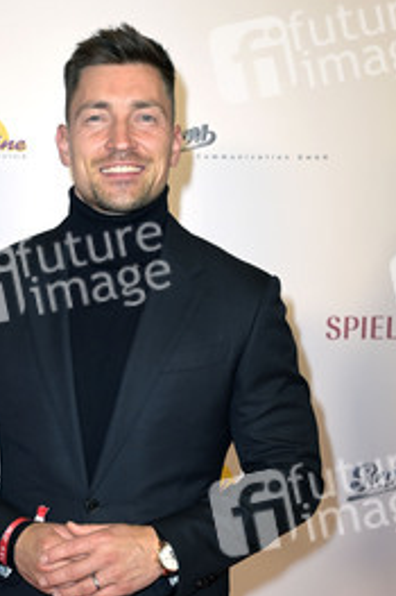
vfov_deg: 20.6
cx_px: 120
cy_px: 390
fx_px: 1636
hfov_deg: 13.8
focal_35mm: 99
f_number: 5.6
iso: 640
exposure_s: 1/160
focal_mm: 65
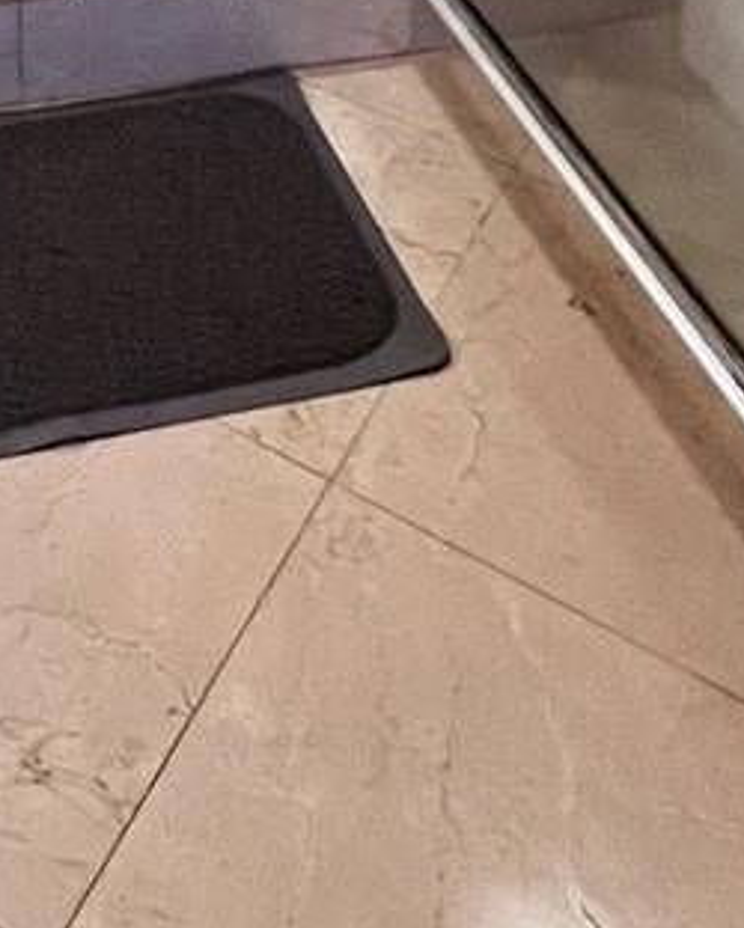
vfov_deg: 20.1
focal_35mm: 65
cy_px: -779
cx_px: -33
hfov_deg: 22.4
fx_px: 1787
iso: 400
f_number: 1.8
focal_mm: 1.57
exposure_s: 1/60
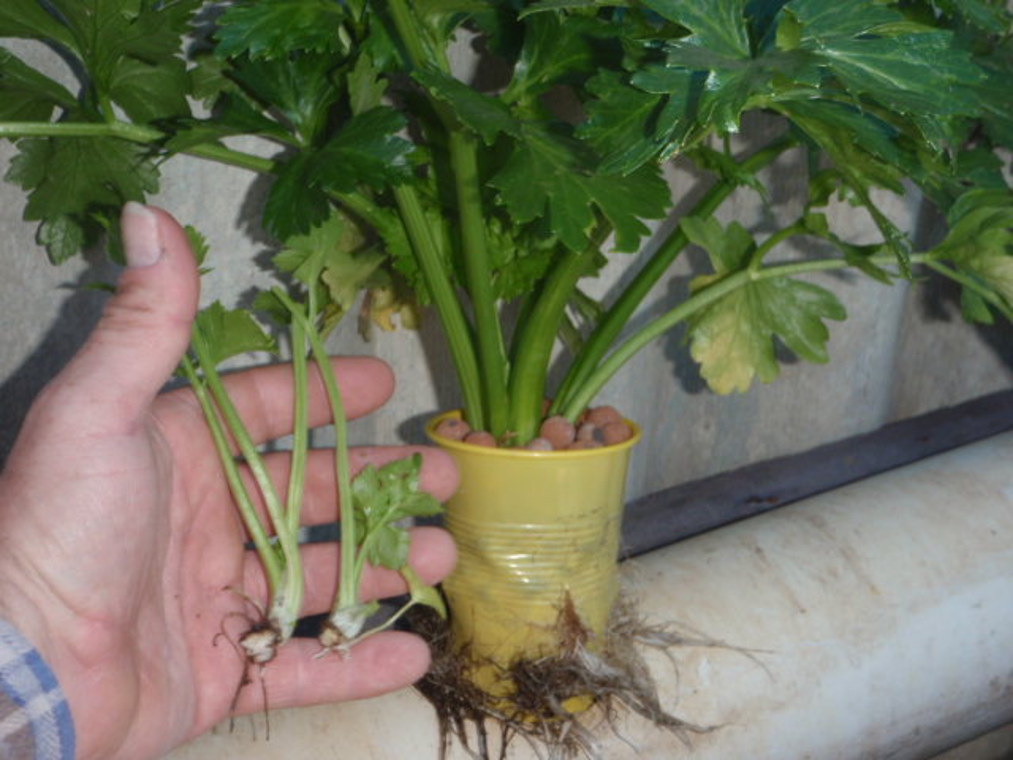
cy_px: 380
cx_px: 506
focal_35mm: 57
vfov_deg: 25.7
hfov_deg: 33.8
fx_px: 1668
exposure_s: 1/50
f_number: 6.3
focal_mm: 10.34
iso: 100
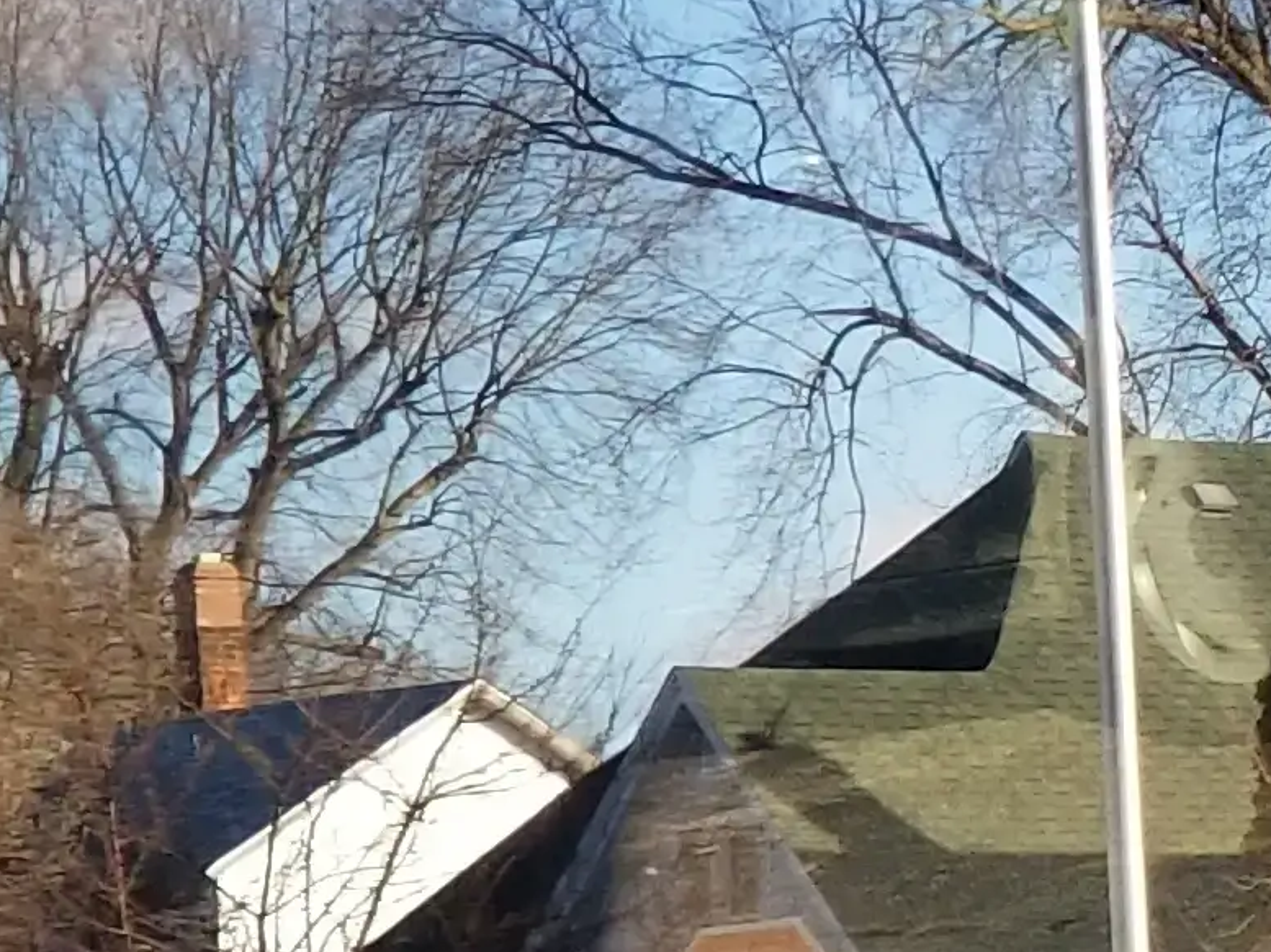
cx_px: 2270
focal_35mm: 270
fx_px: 9909
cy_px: 901
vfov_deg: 5.5
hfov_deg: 7.1
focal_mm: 6
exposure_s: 1/120
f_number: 2.4
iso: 40
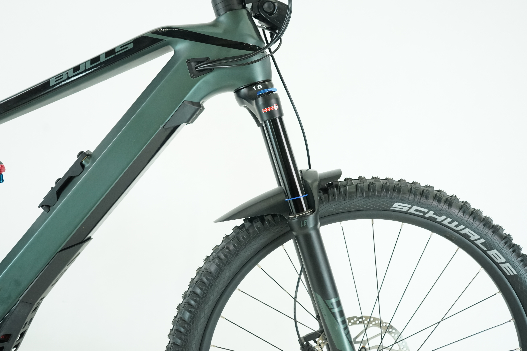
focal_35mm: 32
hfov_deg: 58.7
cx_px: 264
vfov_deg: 41.1
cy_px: 172
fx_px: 468
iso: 2500
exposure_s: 1/200
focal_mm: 31
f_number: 5
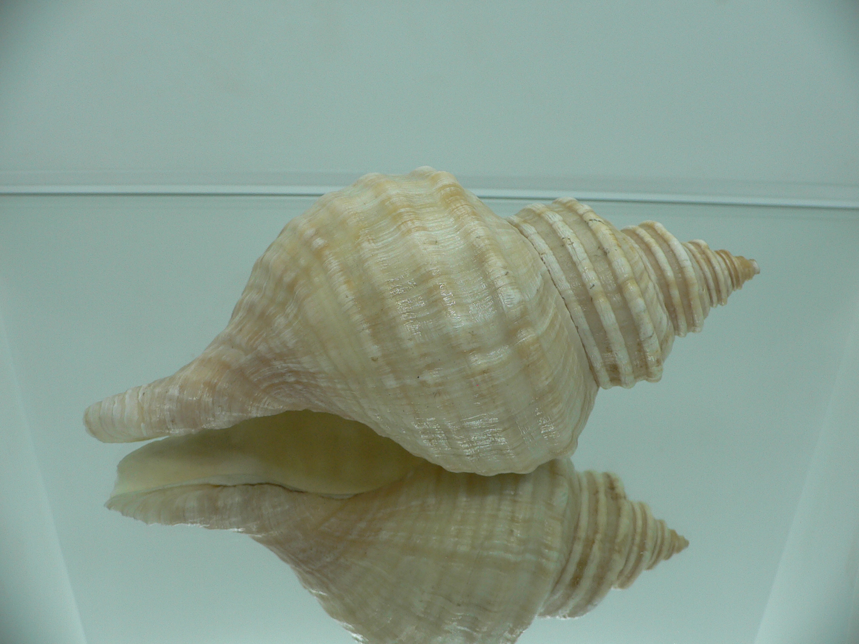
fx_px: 869
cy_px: 322
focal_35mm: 35
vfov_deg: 40.7
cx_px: 430
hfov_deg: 52.6
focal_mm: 4.6
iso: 80
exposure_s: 1/60
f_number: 2.8
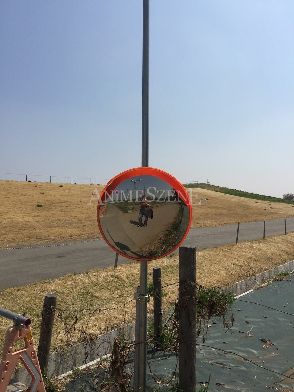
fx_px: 328
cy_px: 196
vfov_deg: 61.7
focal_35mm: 29
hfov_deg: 48.2
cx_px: 147
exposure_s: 1/3968
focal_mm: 4.15
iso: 32
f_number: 2.2
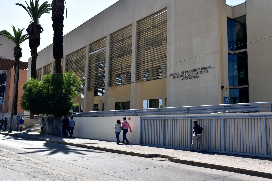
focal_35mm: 38
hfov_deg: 51.2
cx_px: 143
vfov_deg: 35.5
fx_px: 284
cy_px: 83
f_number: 11
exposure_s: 1/500
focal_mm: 23
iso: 400
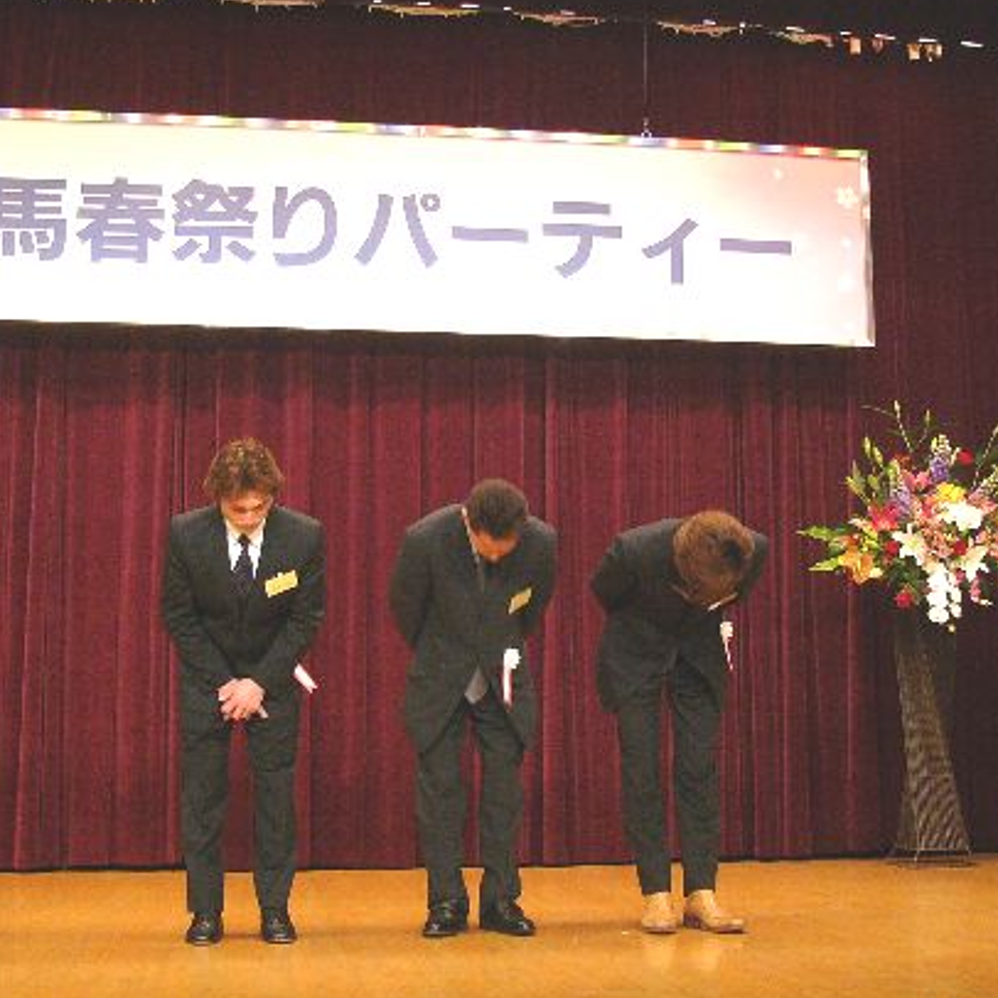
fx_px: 1729
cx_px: 563
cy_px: 477
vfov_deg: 32.2
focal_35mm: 53
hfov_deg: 32.2
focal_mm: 6.3
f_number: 2.8
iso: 200
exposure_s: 1/50
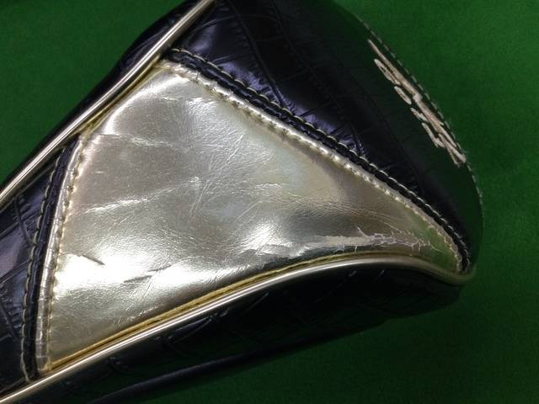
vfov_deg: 45.4
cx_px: 270
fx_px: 483
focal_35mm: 31
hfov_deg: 58.4
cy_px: 202
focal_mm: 3.3
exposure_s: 1/30
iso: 40
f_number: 2.4
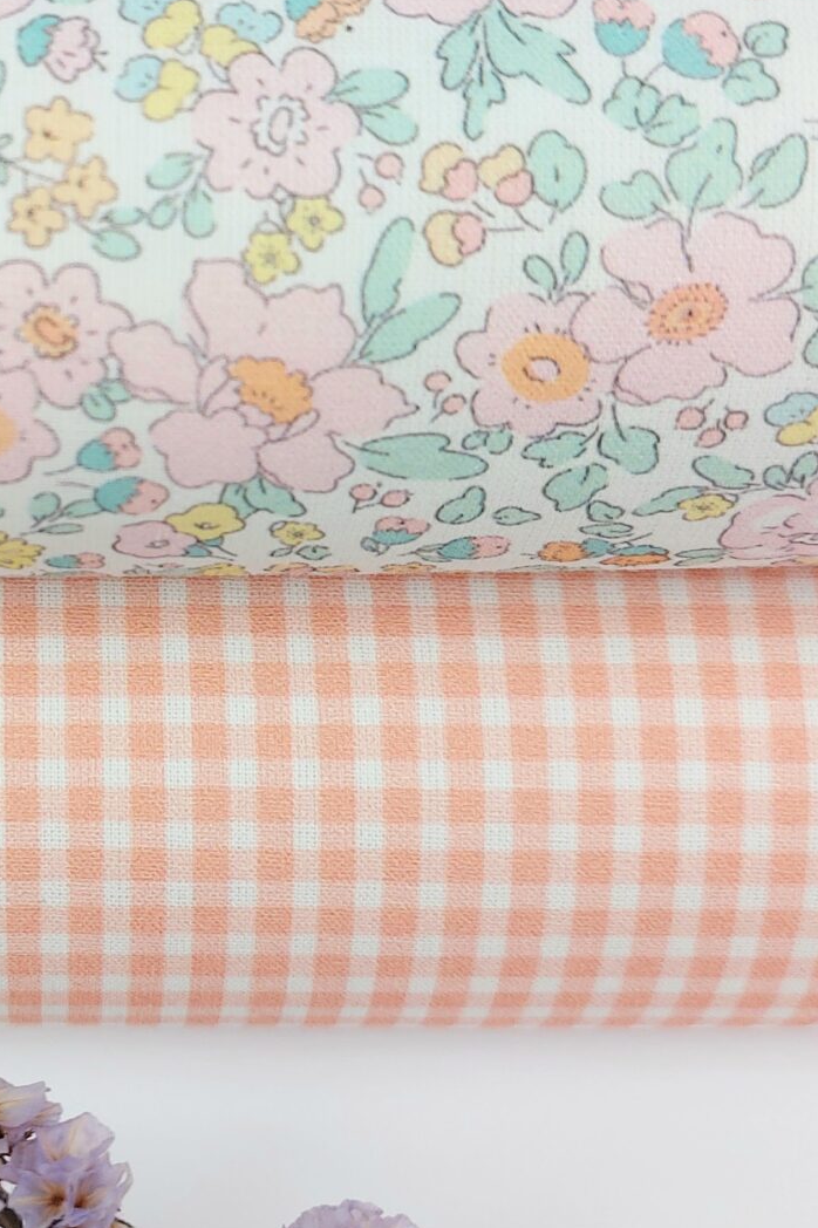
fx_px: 2080
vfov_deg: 32.8
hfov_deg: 21.4
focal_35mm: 61
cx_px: -25
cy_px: 475
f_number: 1.8
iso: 50
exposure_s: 1/100
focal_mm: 5.23
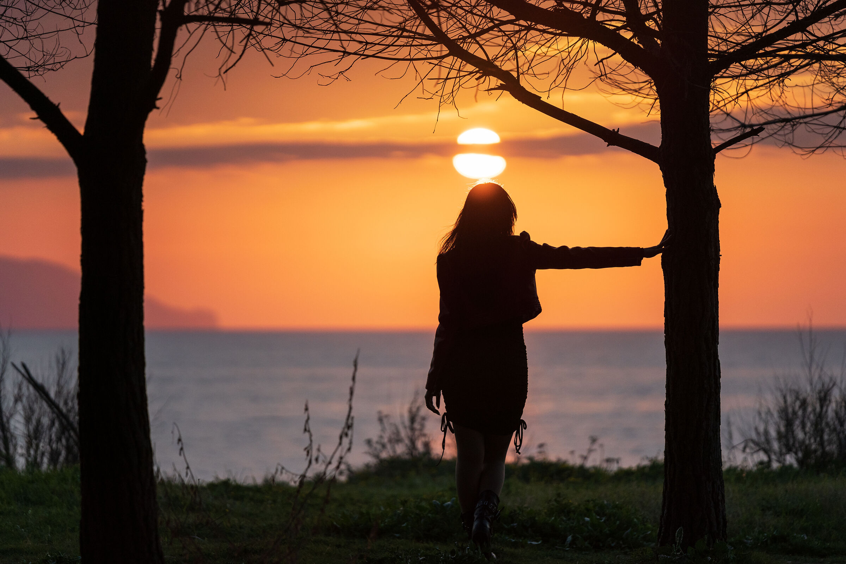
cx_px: 423
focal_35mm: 200
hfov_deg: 10.3
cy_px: 282
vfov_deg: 6.9
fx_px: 4700
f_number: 2.8
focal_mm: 200
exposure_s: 1/8000
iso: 1000
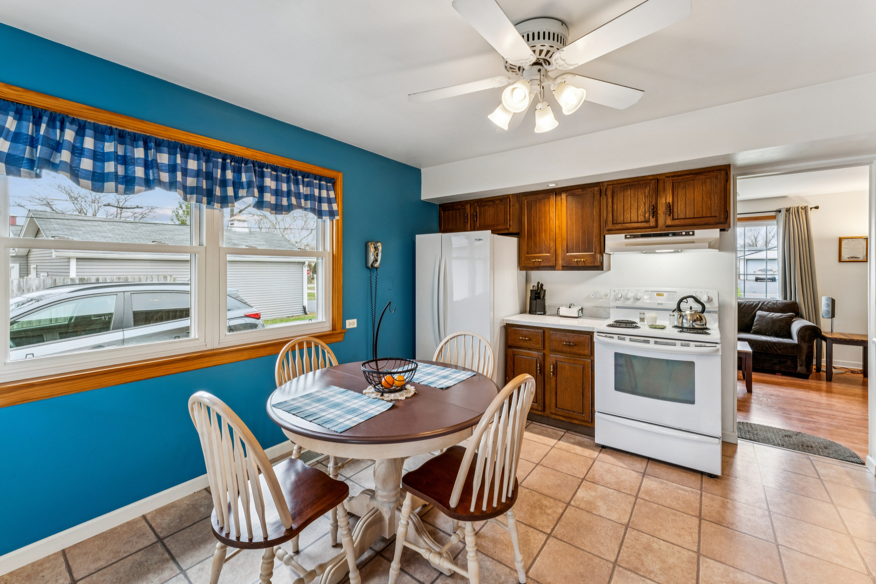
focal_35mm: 14
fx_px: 341
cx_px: 438
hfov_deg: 104.2
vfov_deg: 81.2
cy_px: 292
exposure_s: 1/6
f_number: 13
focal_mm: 14
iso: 400
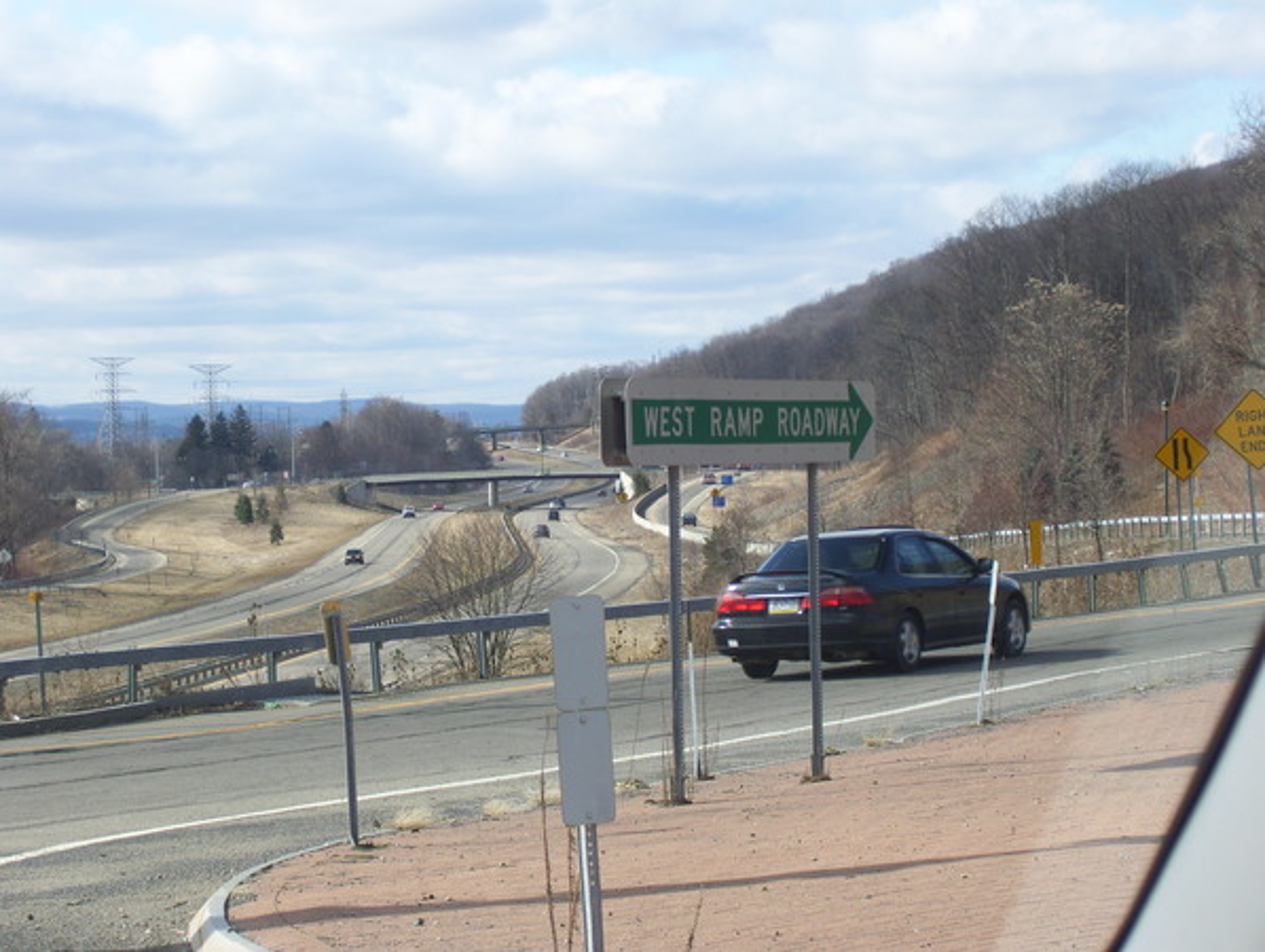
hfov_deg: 18.2
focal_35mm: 108
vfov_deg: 13.7
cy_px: 476
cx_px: 632
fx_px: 3951
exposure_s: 1/400
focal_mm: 18
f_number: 4.6
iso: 80
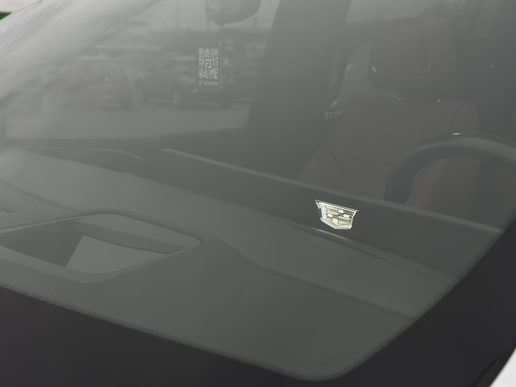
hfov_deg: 39.7
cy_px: 194
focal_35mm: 48
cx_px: 258
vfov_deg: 30.3
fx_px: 716
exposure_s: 1/329
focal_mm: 6.86
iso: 80
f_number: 1.78
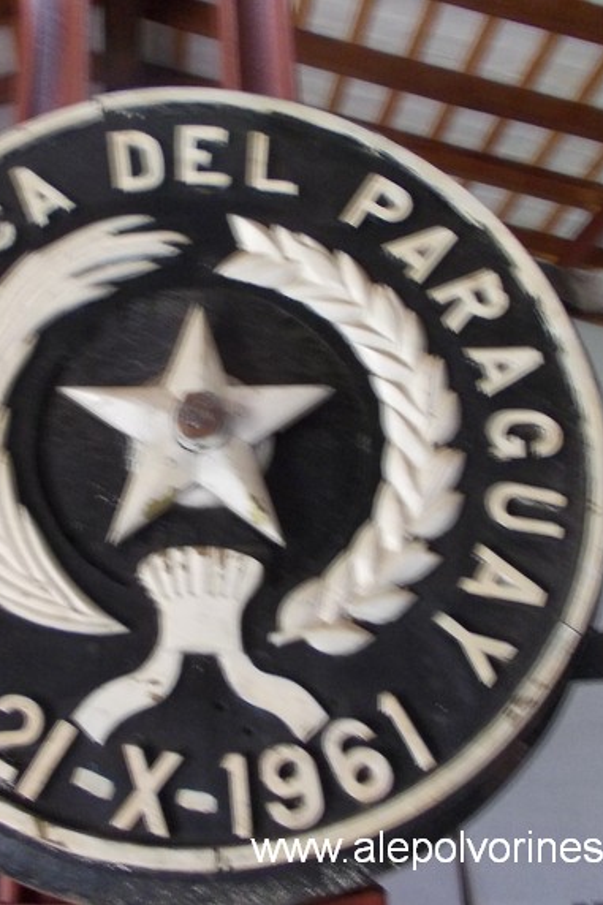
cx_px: 201
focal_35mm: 39
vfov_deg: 49.6
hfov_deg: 33.9
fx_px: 980
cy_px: 452
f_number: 2.7
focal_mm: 4
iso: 200
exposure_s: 1/3
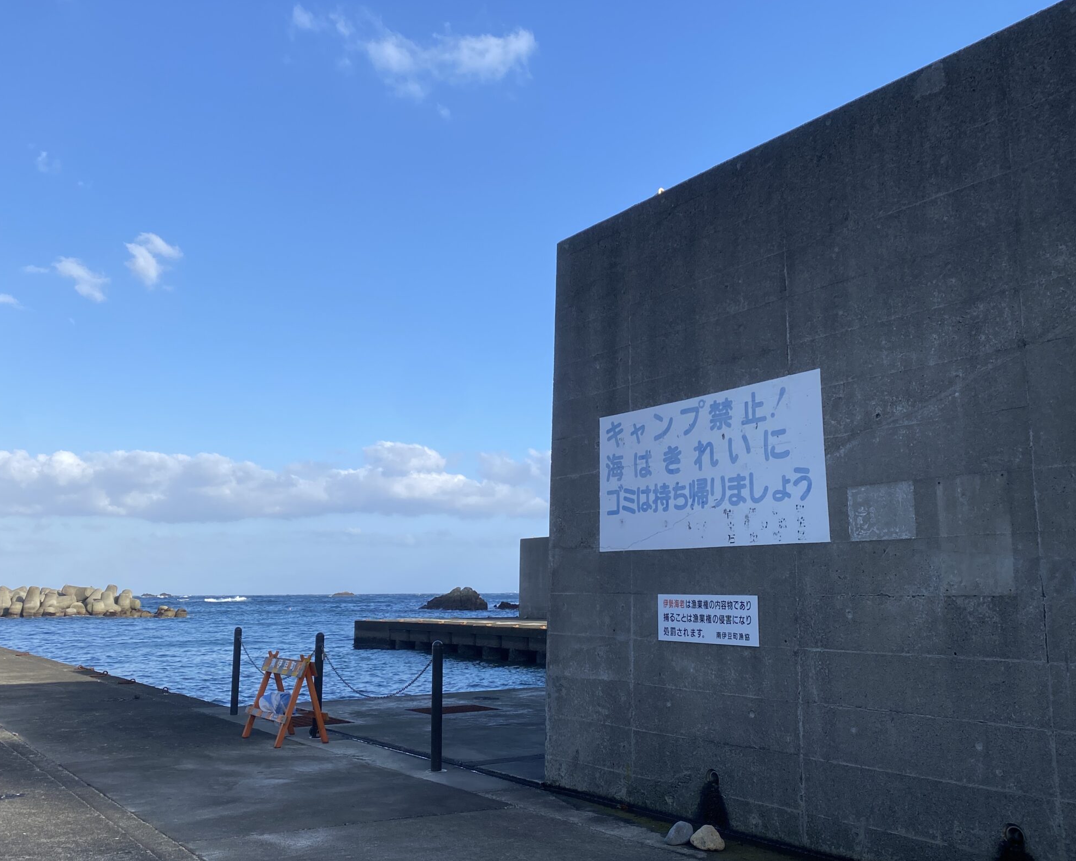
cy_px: 427
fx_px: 1051
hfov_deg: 54.2
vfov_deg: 44.5
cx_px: 510
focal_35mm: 33
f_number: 1.8
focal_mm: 4.25
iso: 32
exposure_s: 1/1961
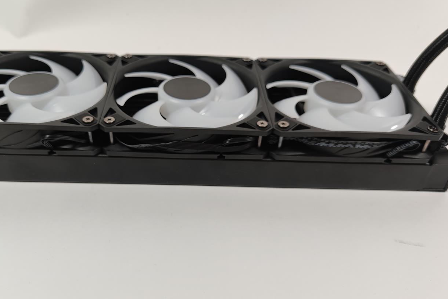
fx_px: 398
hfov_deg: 58.4
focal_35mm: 32
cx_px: 190
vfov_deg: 41.1
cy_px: 167
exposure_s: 1/100
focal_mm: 6.78
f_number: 1.85
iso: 75
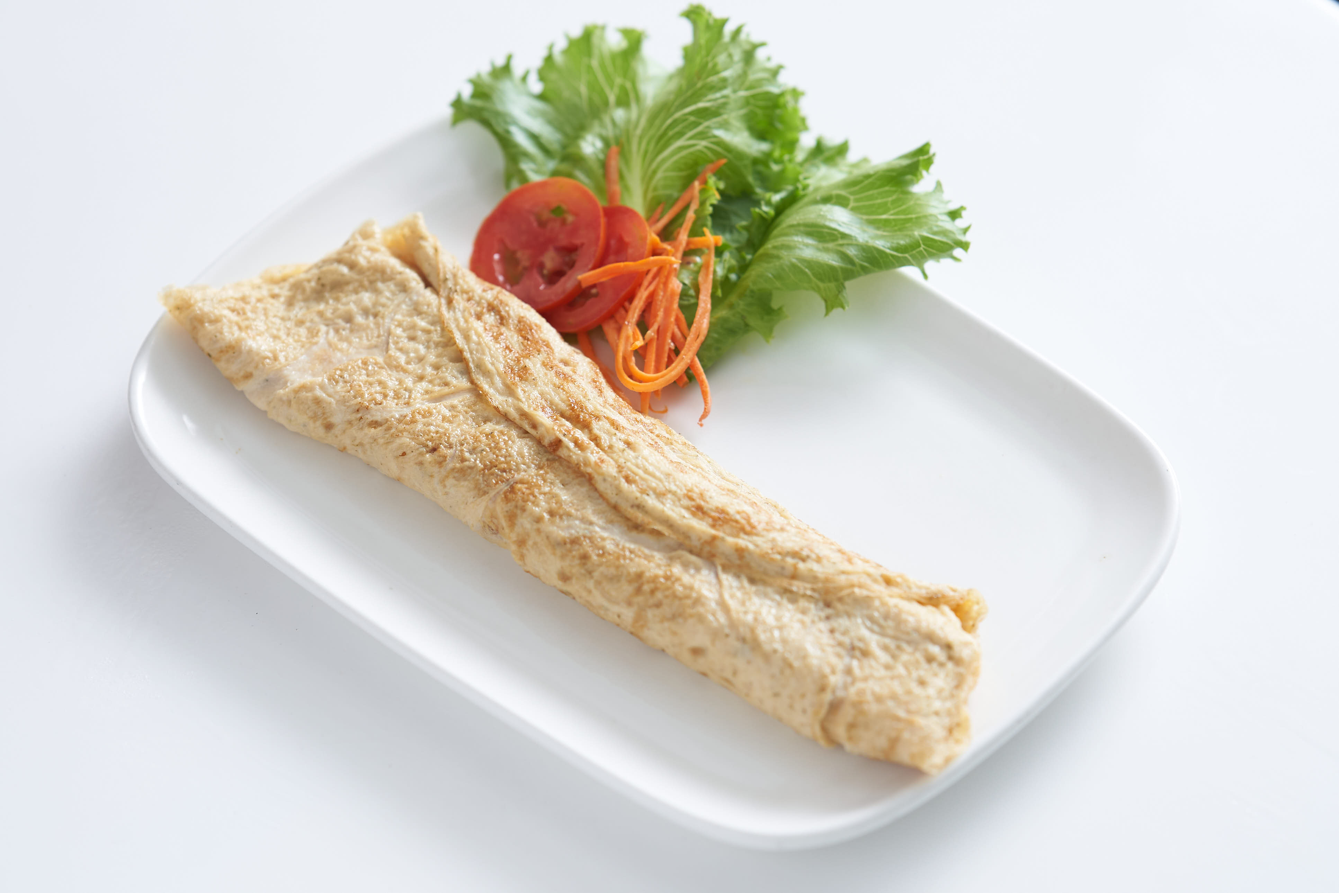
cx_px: 670
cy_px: 446
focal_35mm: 127
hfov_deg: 16.1
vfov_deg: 10.8
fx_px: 4723
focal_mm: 85
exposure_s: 1/160
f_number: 2.5
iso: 200
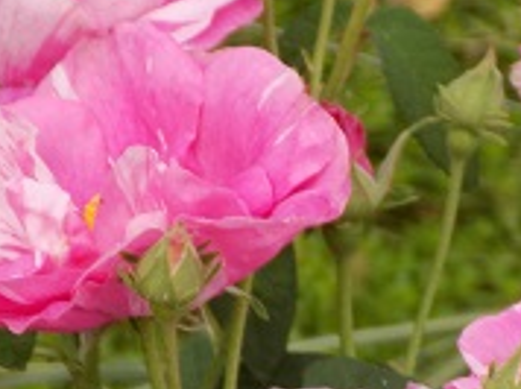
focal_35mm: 356
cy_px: 322
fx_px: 5351
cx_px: 439
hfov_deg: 5.6
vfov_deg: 4.2
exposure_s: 1/160
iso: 80
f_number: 5
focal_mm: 23.4
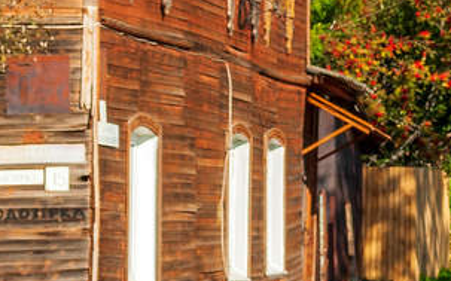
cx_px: 336
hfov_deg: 9.6
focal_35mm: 219
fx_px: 2695
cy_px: 179
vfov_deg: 6.0
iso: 100
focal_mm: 31
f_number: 8
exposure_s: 1/320
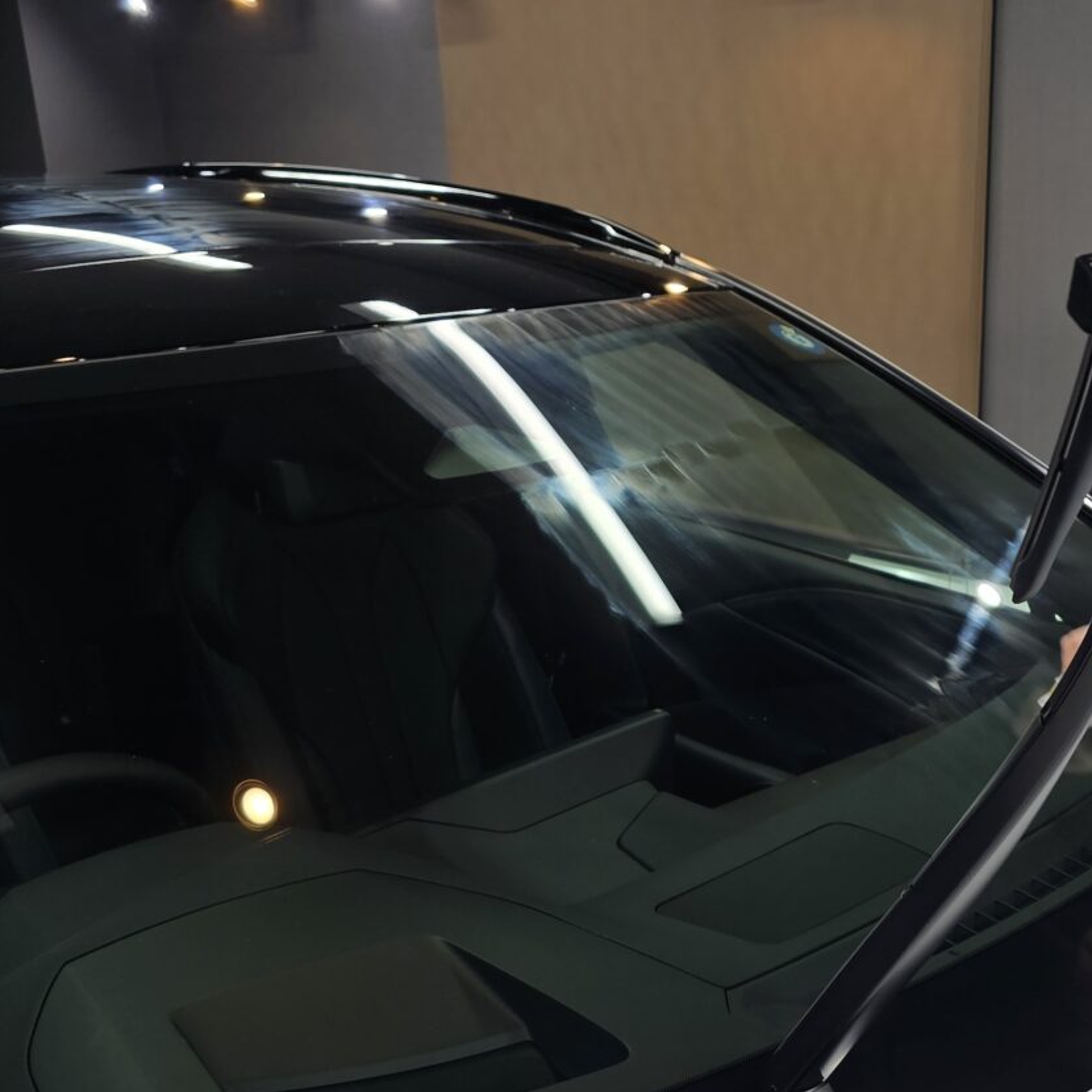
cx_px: 734
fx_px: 1677
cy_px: 821
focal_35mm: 47
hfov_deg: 35.7
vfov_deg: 35.3
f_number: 1.7
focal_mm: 6.3
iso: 50
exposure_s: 1/100
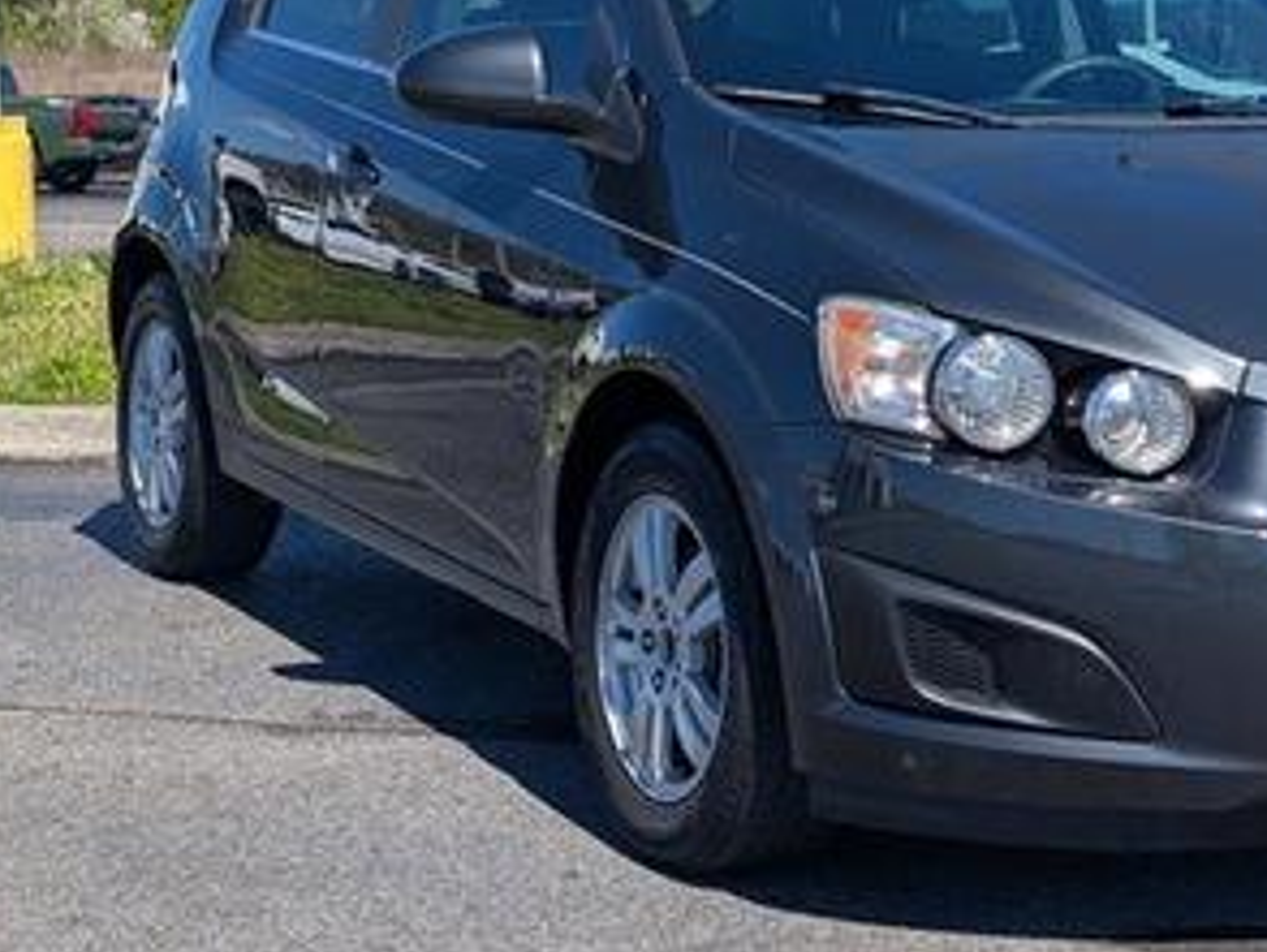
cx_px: 961
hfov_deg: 23.0
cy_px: 358
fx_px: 3077
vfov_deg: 17.6
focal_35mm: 84
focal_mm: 6.9
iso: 20
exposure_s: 1/1111
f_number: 1.68
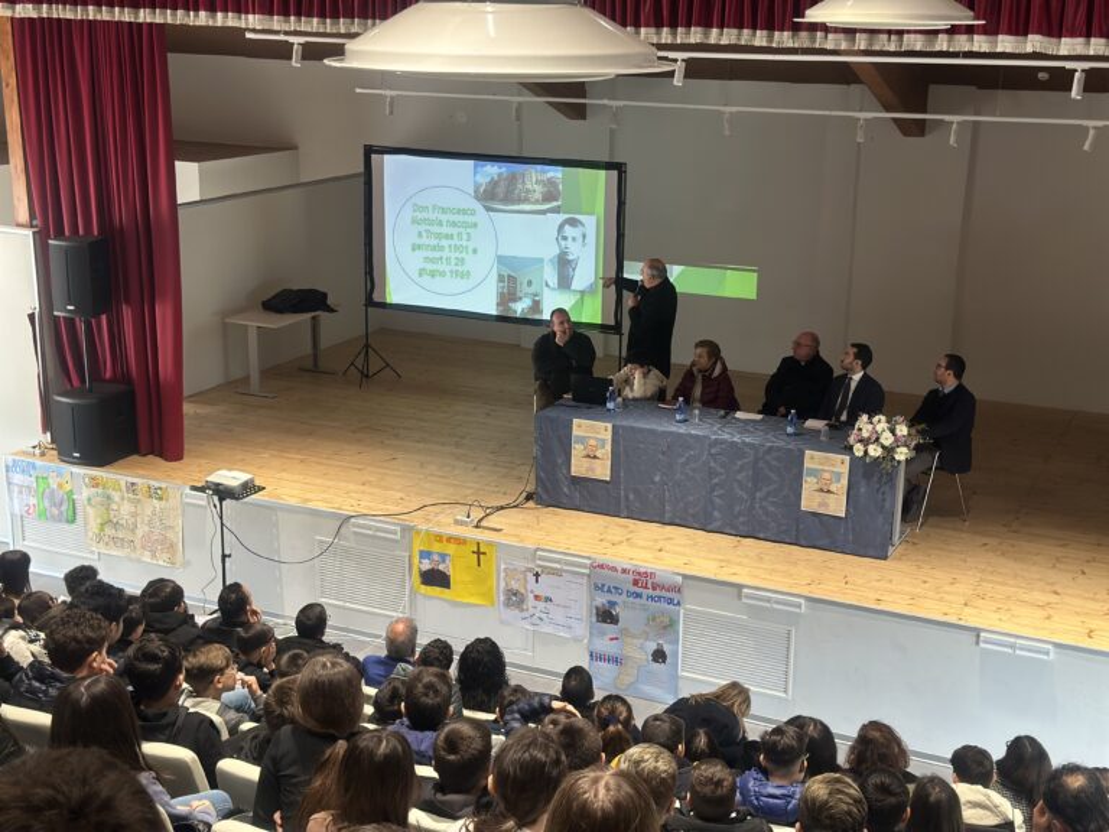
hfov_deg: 39.7
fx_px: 1538
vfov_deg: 30.3
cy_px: 416
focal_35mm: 48
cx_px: 554
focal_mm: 6.86
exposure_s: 1/50
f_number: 1.78
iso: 160
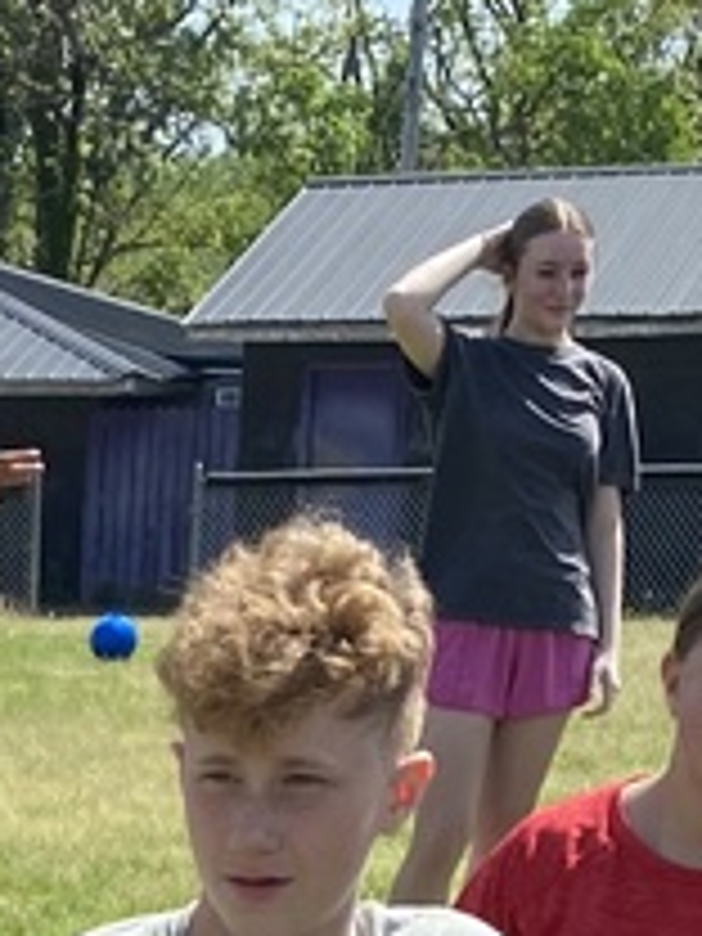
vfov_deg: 13.2
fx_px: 3461
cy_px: 1894
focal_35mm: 128
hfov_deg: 11.0
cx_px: -418
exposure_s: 1/1447
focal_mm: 4.25
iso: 32
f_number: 1.8
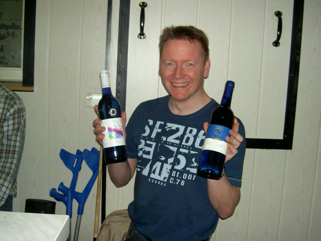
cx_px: 160
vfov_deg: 36.8
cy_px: 120
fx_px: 362
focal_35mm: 39
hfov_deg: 47.9
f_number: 2.8
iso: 100
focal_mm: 8
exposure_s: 1/59.5
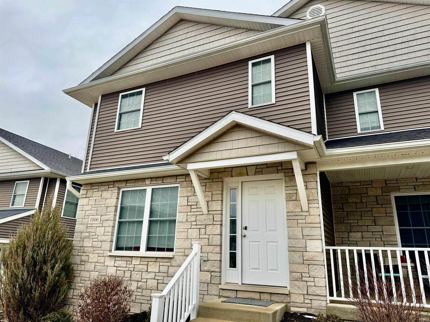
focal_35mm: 24
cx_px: 215
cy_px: 161
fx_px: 298
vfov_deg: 56.8
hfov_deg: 71.6
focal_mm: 6.76
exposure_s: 1/246
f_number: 1.78
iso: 80
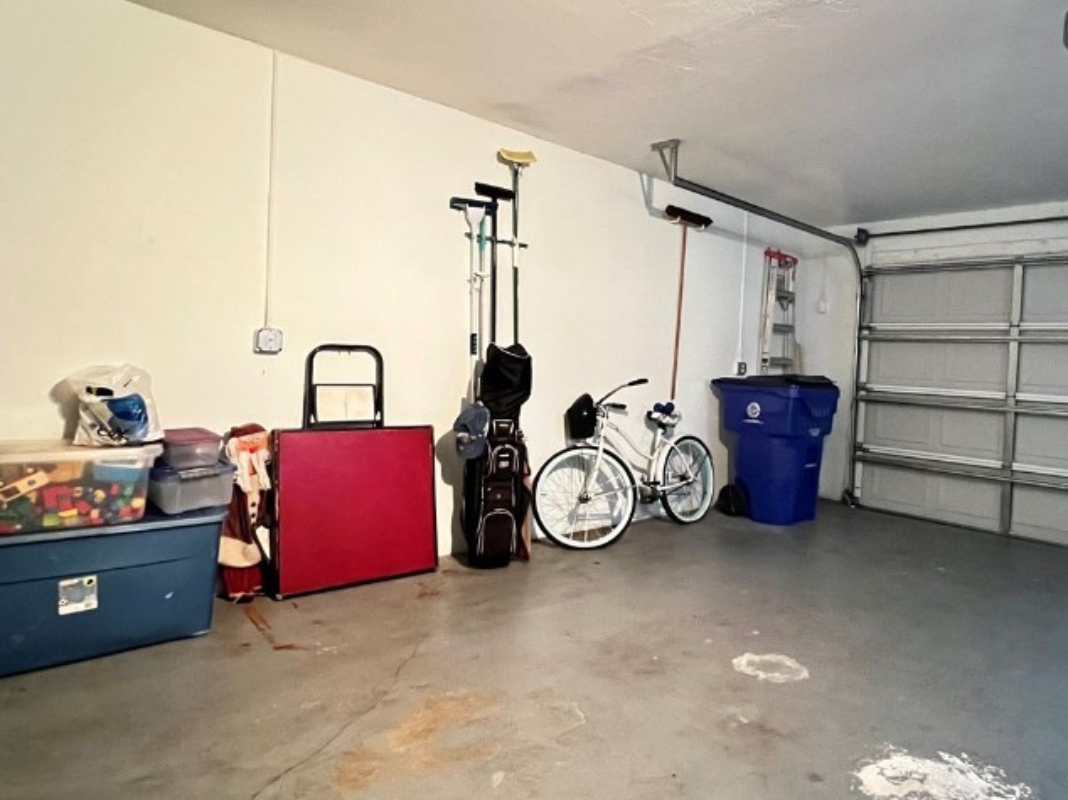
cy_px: 386
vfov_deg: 63.4
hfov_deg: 77.0
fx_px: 648
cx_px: 694
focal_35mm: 21
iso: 1000
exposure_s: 1/30
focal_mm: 1.57
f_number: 1.8
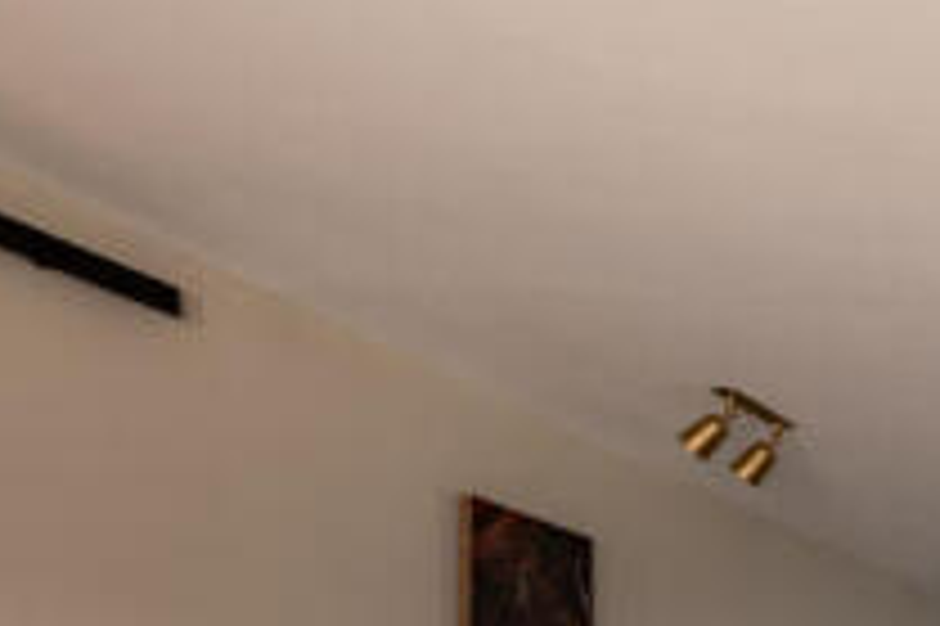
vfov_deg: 22.7
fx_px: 1226
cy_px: 966
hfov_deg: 26.9
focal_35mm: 47
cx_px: 1464
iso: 200
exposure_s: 1/8
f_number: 9
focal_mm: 15
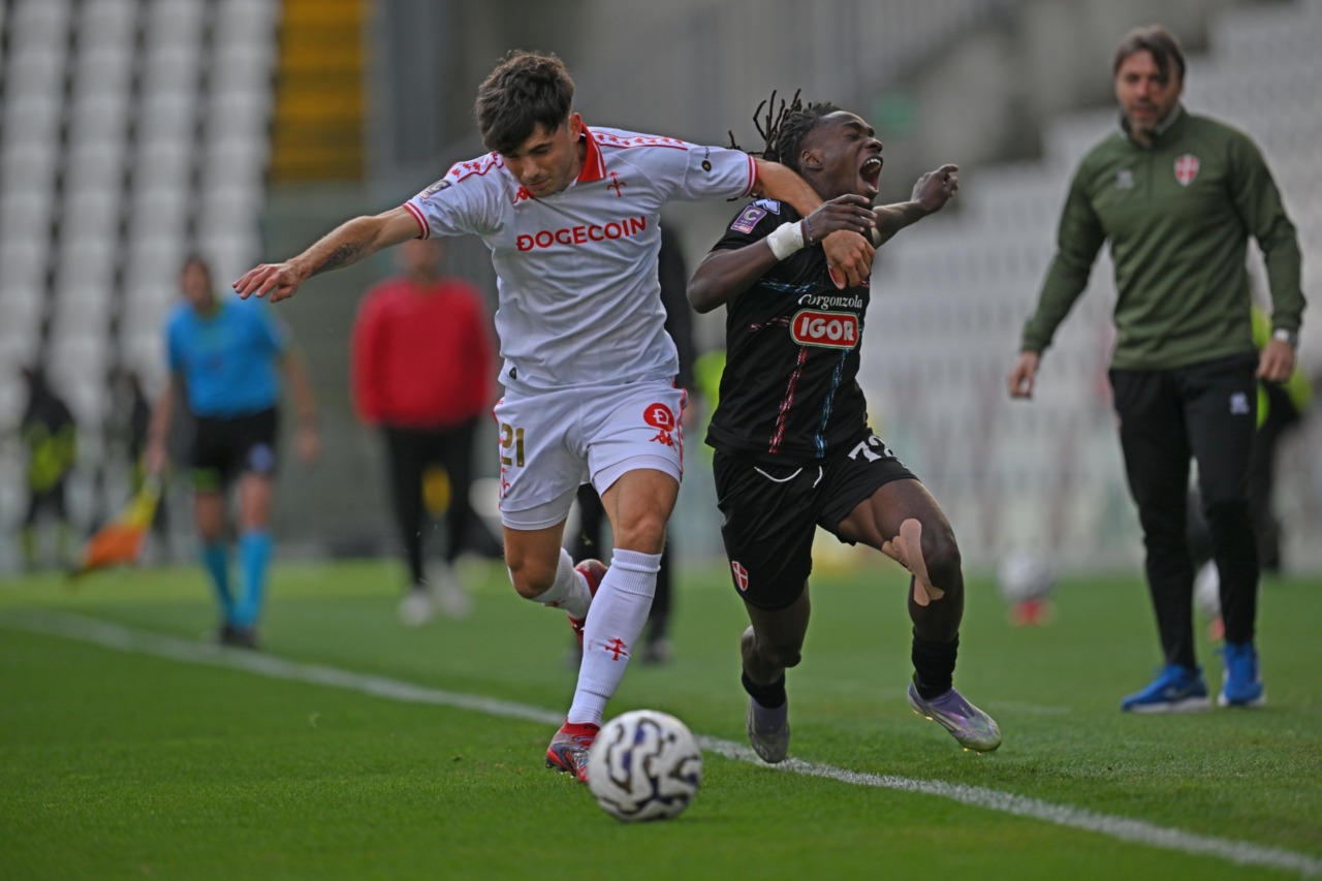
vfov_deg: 3.4
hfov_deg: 5.2
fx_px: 14686
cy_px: 440
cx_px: 661
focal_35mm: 400
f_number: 3.2
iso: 200
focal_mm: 400
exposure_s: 1/2000
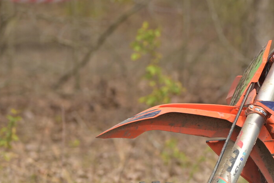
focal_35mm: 463
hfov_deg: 4.4
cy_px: 179
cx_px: 414
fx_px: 3524
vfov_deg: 3.0
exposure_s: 1/2500
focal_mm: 135
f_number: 2.2
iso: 160
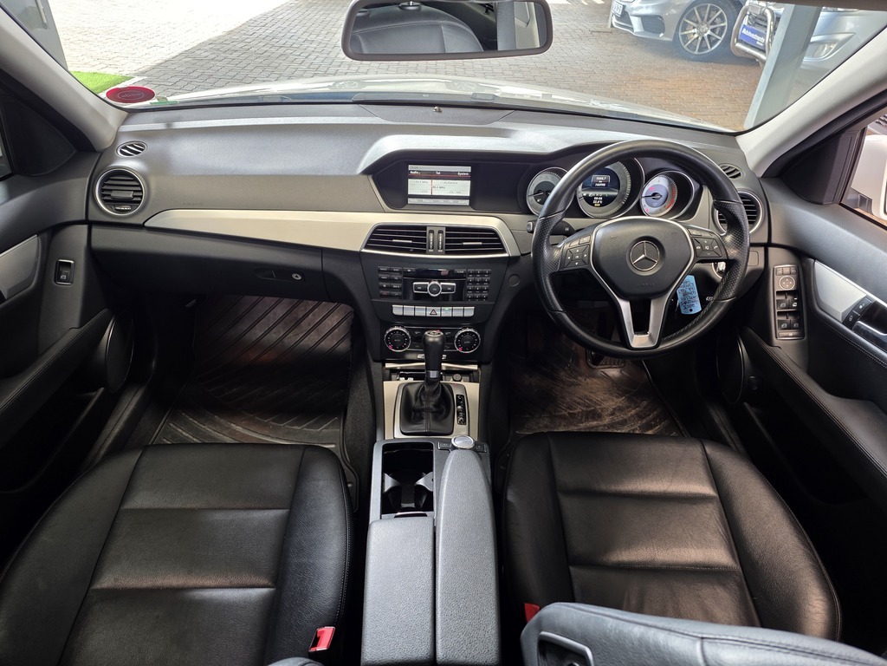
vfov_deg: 58.9
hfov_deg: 73.9
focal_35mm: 23
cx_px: 444
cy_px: 333
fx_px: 589
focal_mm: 6.25
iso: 80
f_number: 1.7
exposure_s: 1/60
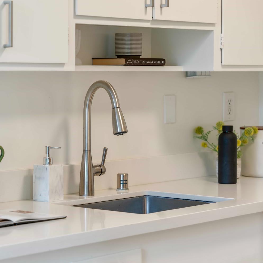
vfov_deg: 14.7
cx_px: 110
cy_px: 131
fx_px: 1023
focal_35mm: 119
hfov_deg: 14.6
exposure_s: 1/80
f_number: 4.5
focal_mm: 93
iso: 640
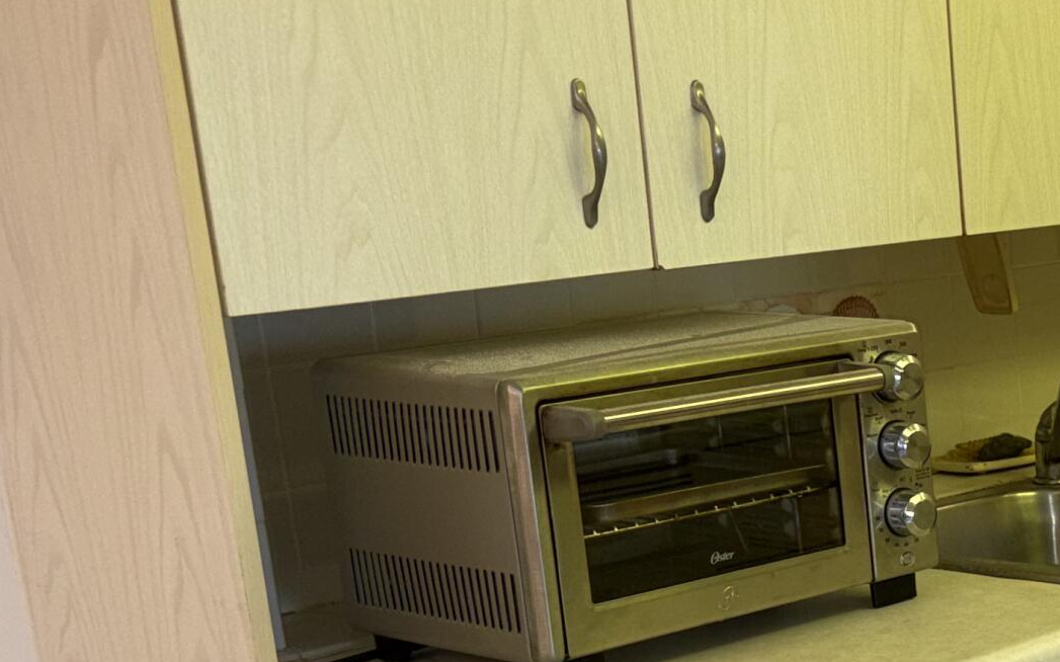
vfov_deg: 16.1
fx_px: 2282
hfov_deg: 23.4
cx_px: 1351
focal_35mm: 79
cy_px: 679
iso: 32
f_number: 1.6
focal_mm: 5.96
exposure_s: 1/31
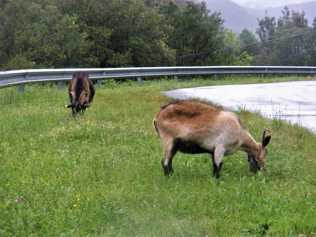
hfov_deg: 16.3
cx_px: 158
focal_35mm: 121
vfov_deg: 12.2
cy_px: 118
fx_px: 1105
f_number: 5.3
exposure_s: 1/320
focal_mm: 21
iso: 800
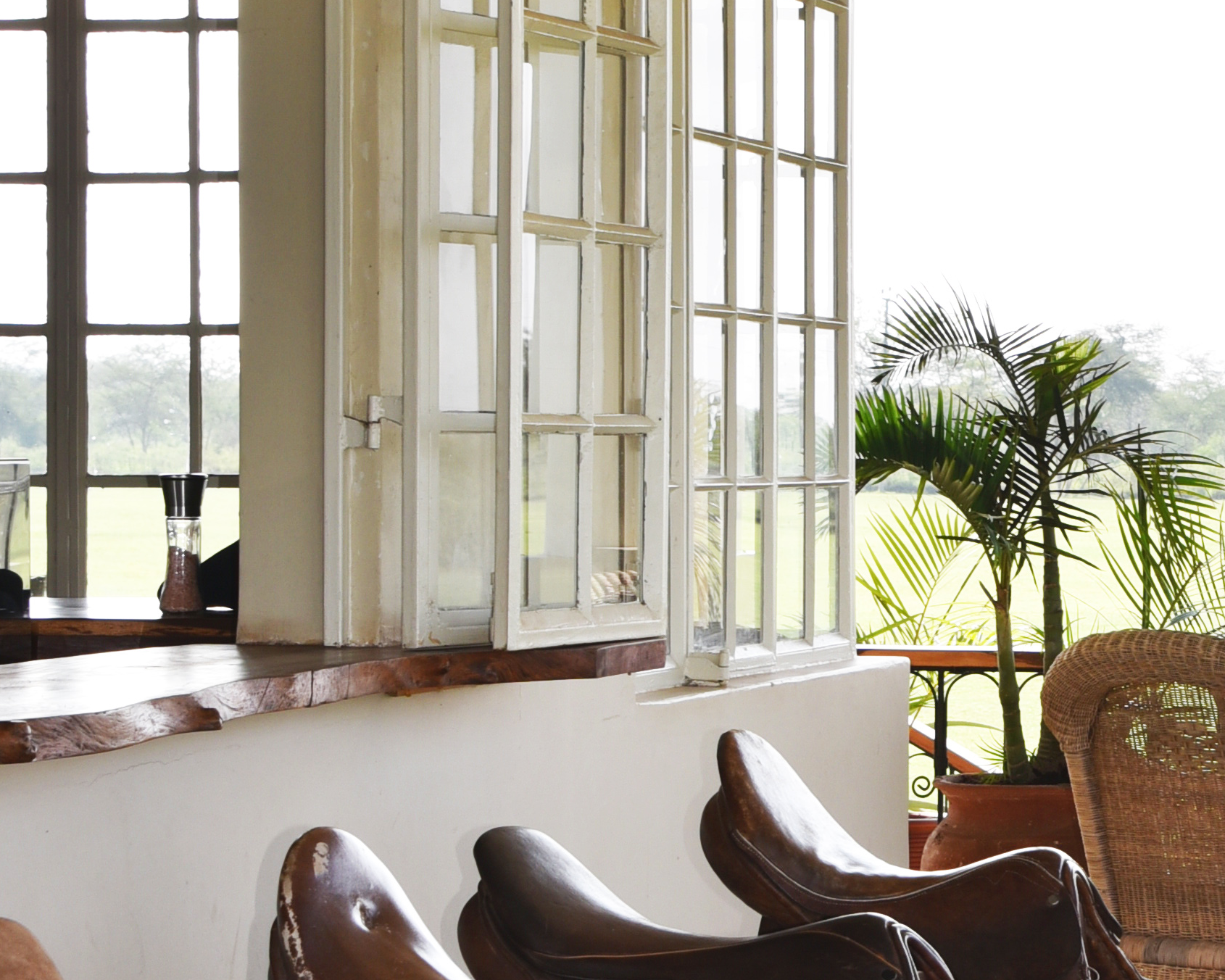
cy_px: 495
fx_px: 4604
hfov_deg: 14.9
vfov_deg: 12.1
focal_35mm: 127
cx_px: 1265
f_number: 7.1
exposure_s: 1/200
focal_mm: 38
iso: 100
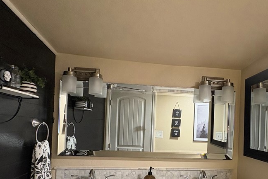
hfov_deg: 75.0
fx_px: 171
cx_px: 164
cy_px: 127
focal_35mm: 23
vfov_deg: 53.4
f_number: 2.2
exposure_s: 1/60
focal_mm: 2.22
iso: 250
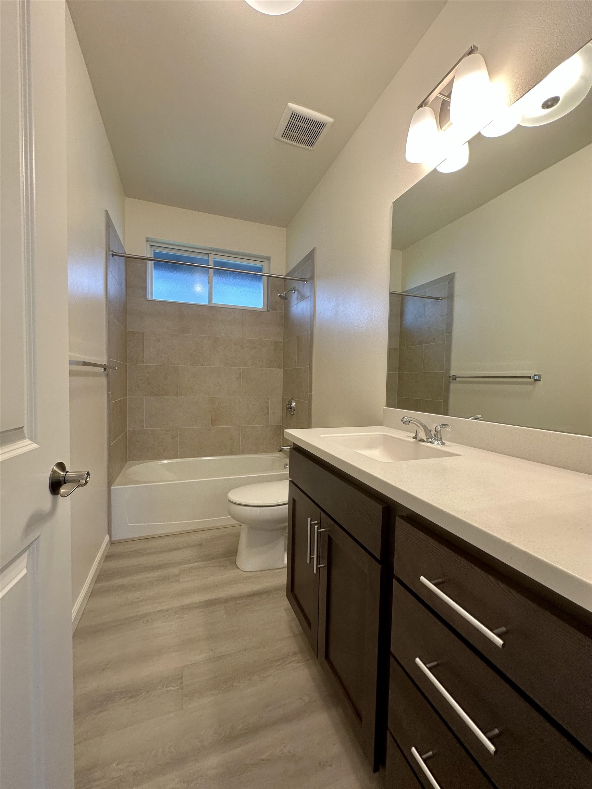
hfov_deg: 85.7
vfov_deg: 102.1
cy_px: 394
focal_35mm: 14
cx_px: 296
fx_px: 319
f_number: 2.2
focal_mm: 2.22
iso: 160
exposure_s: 1/120
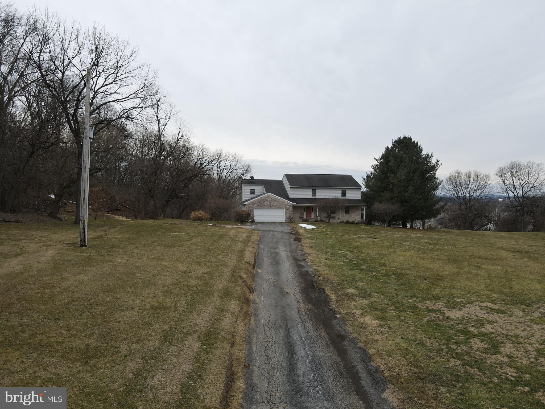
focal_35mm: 24
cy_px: 204
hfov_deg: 71.6
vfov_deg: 56.8
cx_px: 272
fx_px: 378
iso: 100
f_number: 2.8
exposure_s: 1/320
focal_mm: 4.5
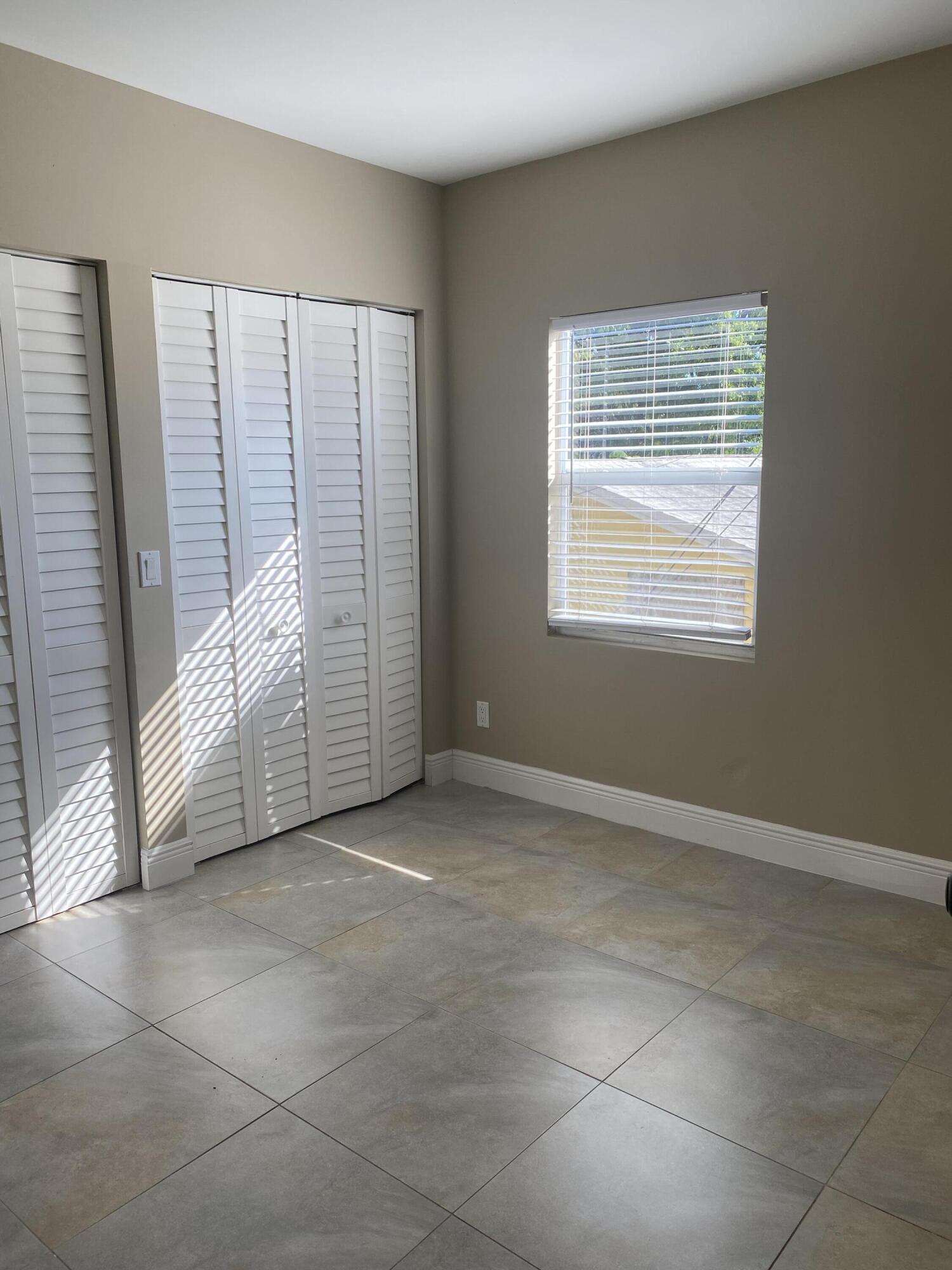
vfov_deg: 67.3
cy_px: 635
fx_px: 953
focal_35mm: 26
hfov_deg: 53.1
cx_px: 476
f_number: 1.8
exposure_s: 1/359
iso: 32
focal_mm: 4.25
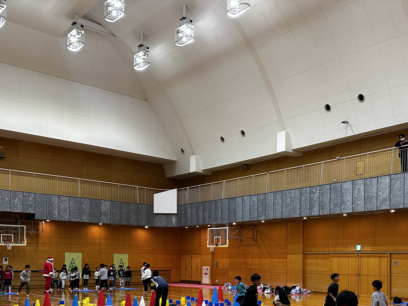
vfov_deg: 34.6
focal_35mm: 40
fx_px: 471
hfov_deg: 46.3
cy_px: 254
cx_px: 261
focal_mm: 6.86
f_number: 1.78
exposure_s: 1/120
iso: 200
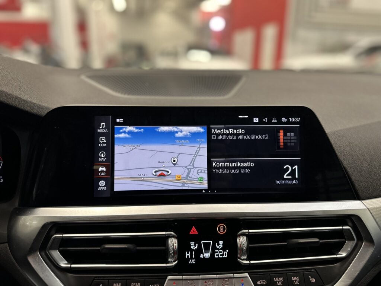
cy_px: 143
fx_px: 264
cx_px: 190
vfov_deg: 56.8
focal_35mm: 24
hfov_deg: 71.6
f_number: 1.78
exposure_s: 1/76
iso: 160
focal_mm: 6.86
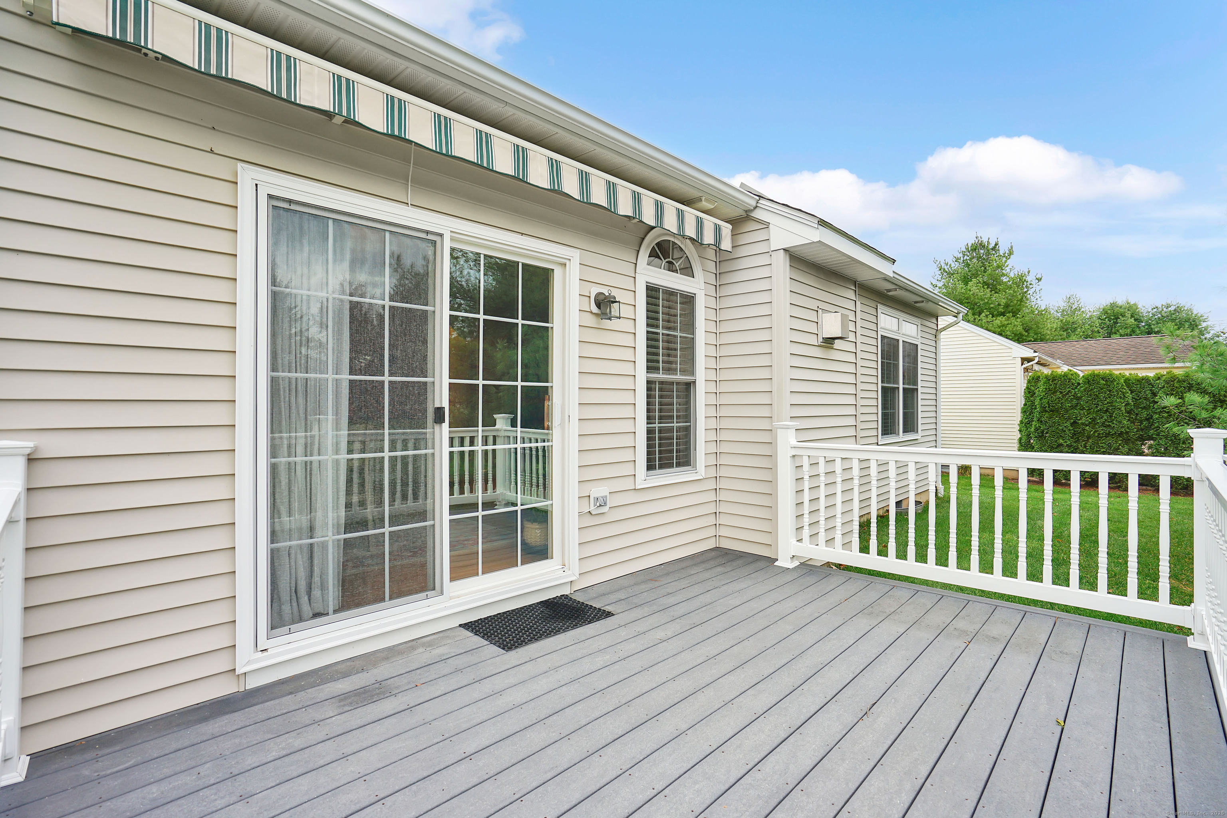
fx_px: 545
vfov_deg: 73.7
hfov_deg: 96.7
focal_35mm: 16
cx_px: 614
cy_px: 409
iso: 100
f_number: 6.3
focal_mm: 16
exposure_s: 1/60
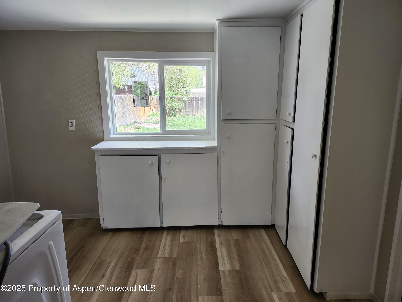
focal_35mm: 23
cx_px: 201
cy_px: 151
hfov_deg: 73.9
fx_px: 267
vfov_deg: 58.9
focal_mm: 5.54
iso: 160
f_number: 1.8
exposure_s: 1/180
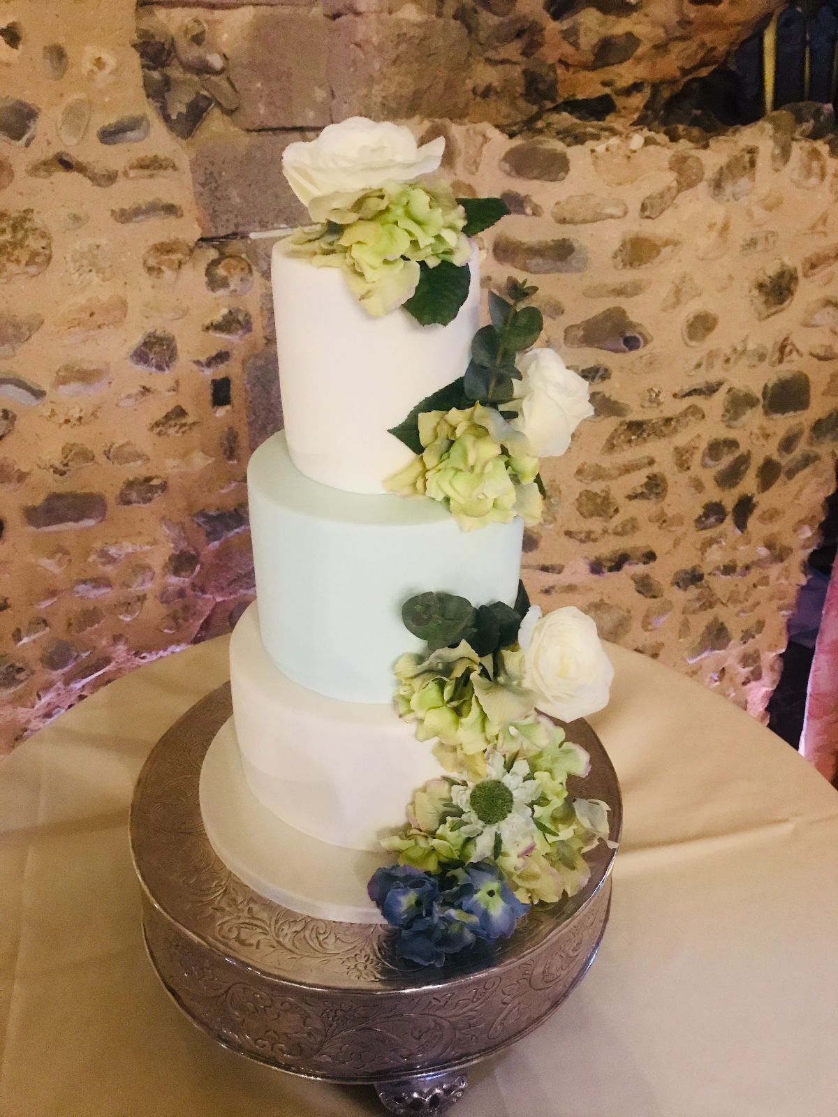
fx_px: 904
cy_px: 558
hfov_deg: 49.7
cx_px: 419
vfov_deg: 63.4
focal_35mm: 28
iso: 100
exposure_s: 1/5
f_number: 1.8
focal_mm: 3.99
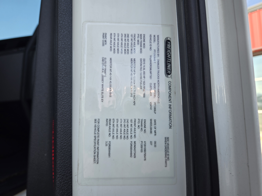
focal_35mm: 23
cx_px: 131
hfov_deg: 73.9
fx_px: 174
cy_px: 98
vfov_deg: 58.9
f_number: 1.8
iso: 25
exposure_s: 1/445
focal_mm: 5.4
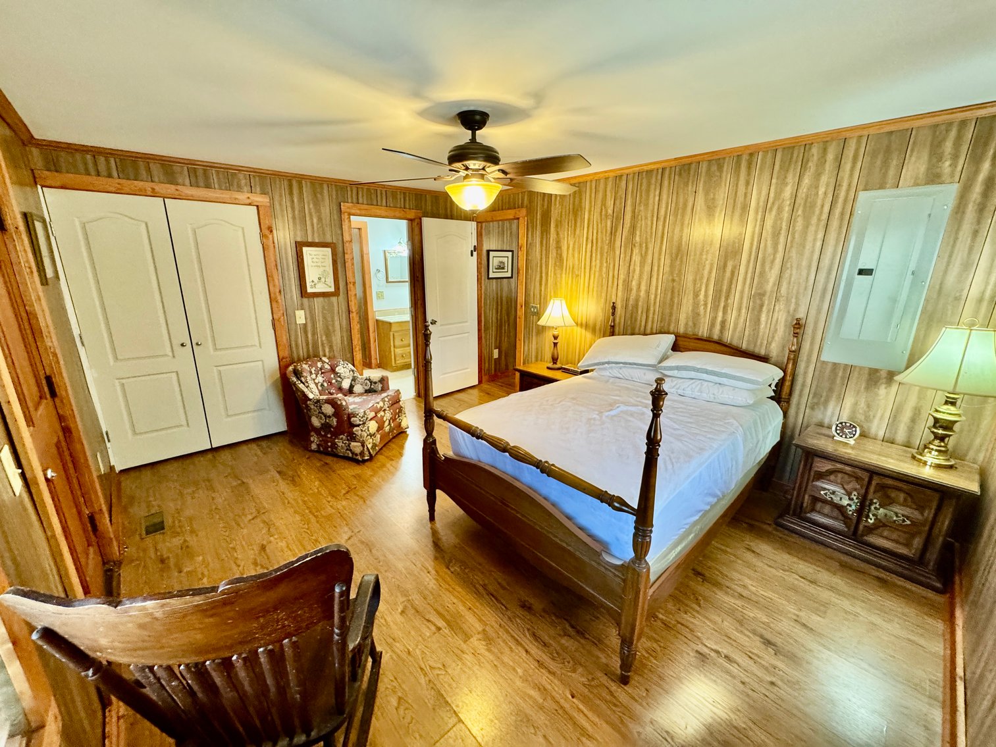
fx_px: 403
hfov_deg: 102.1
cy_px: 374
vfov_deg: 85.7
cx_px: 498
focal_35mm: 14
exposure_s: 1/60
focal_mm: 2.22
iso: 320
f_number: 2.2
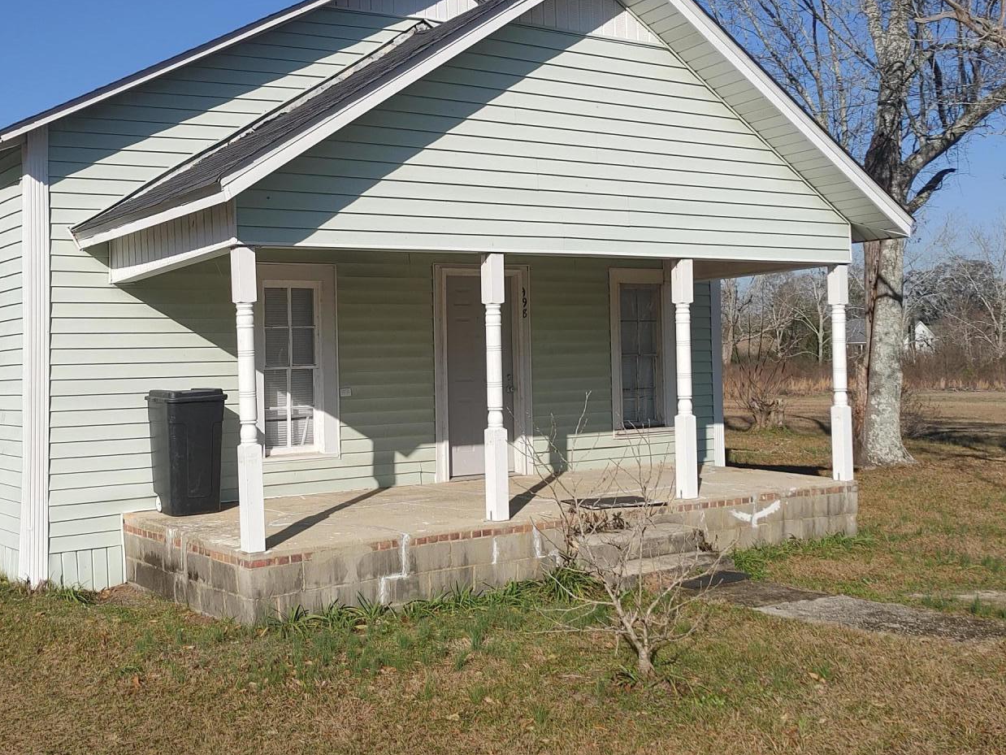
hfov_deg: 44.5
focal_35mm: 42
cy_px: 367
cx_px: 390
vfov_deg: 34.4
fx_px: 1221
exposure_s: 1/3704
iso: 50
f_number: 1.8
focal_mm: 5.58
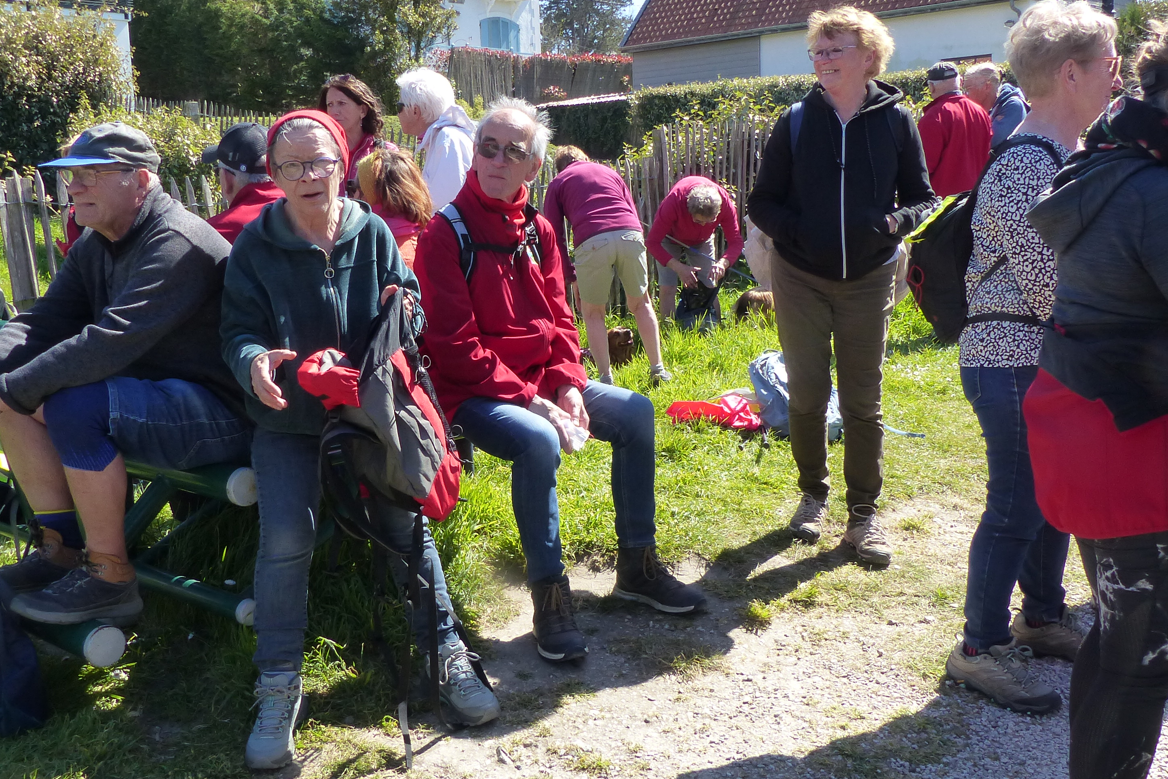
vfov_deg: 36.9
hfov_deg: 53.1
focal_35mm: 36
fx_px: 1168
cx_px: 536
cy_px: 387
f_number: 4
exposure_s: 1/320
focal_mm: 4.5
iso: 160
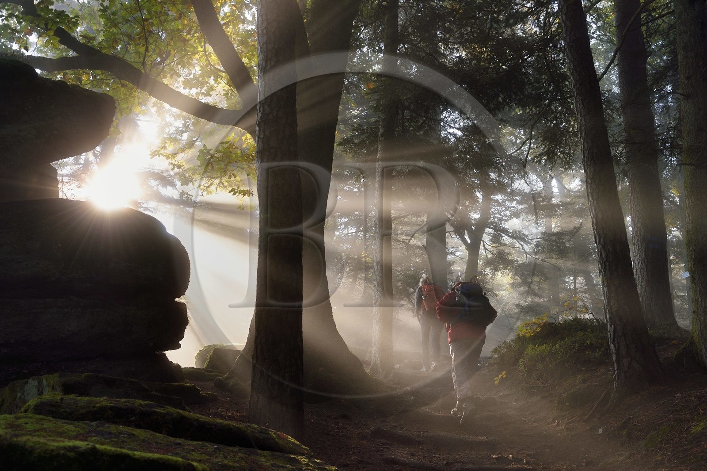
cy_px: 236
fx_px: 785
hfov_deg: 48.5
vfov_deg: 33.4
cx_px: 354
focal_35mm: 40
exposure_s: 1/320
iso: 400
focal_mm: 40
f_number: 7.1
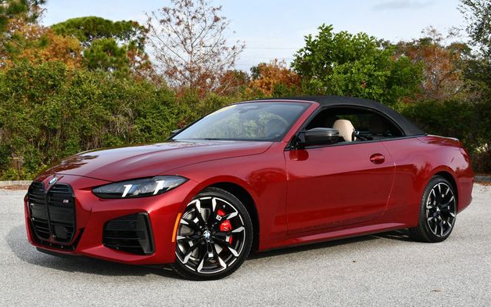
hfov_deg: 38.9
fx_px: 696
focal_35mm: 52
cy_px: 143
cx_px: 246
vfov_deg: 24.8
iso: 200
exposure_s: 1/250
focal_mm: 25
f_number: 8
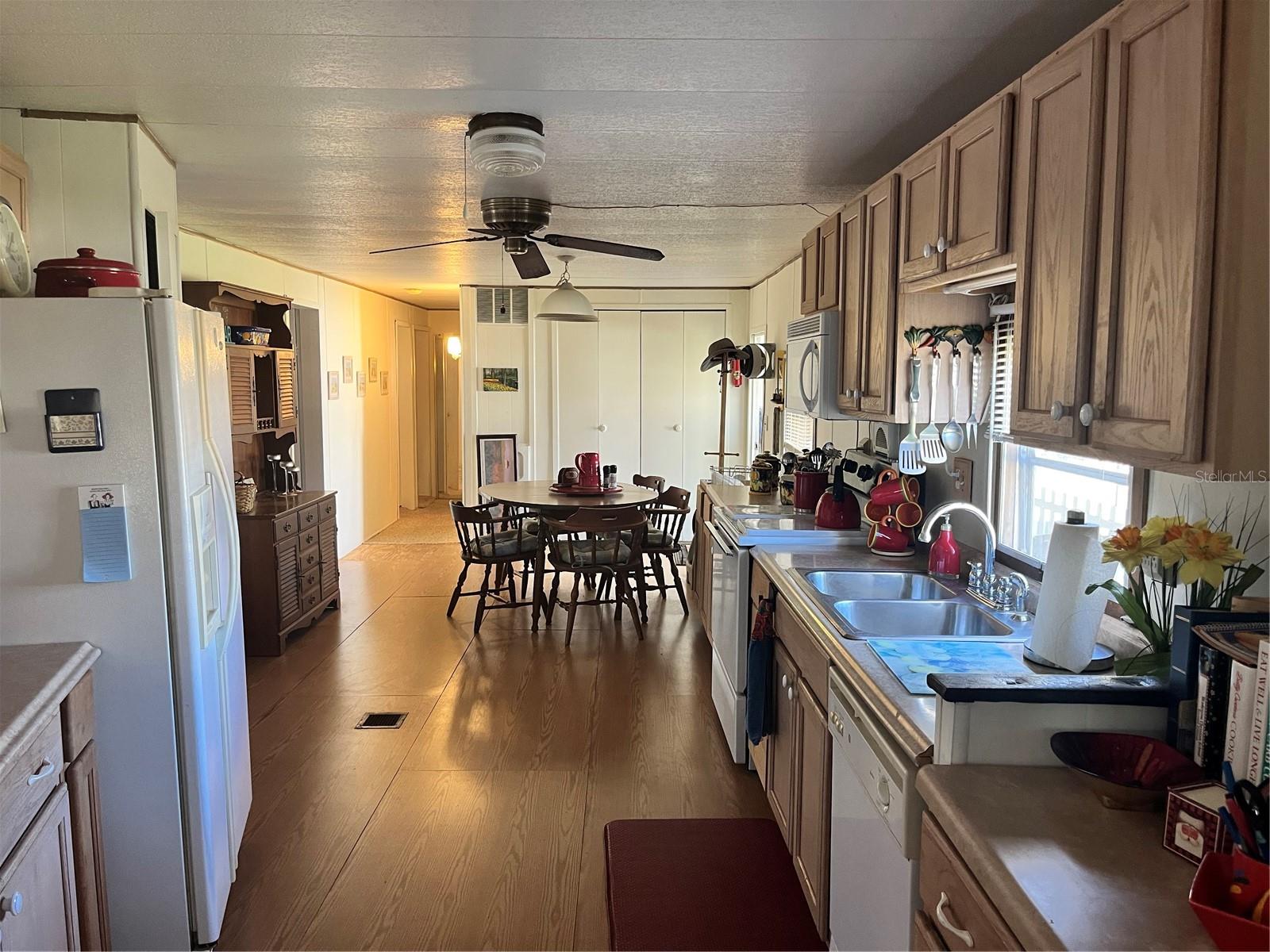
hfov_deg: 67.3
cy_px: 476
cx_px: 635
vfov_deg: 53.1
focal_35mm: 26
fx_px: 954
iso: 160
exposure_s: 1/60
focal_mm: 5.1
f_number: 1.6
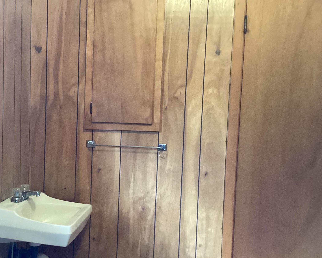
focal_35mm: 44
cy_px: 147
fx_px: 419
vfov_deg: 34.1
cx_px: 125
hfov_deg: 41.8
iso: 500
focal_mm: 3.3
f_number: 2.4
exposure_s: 1/30
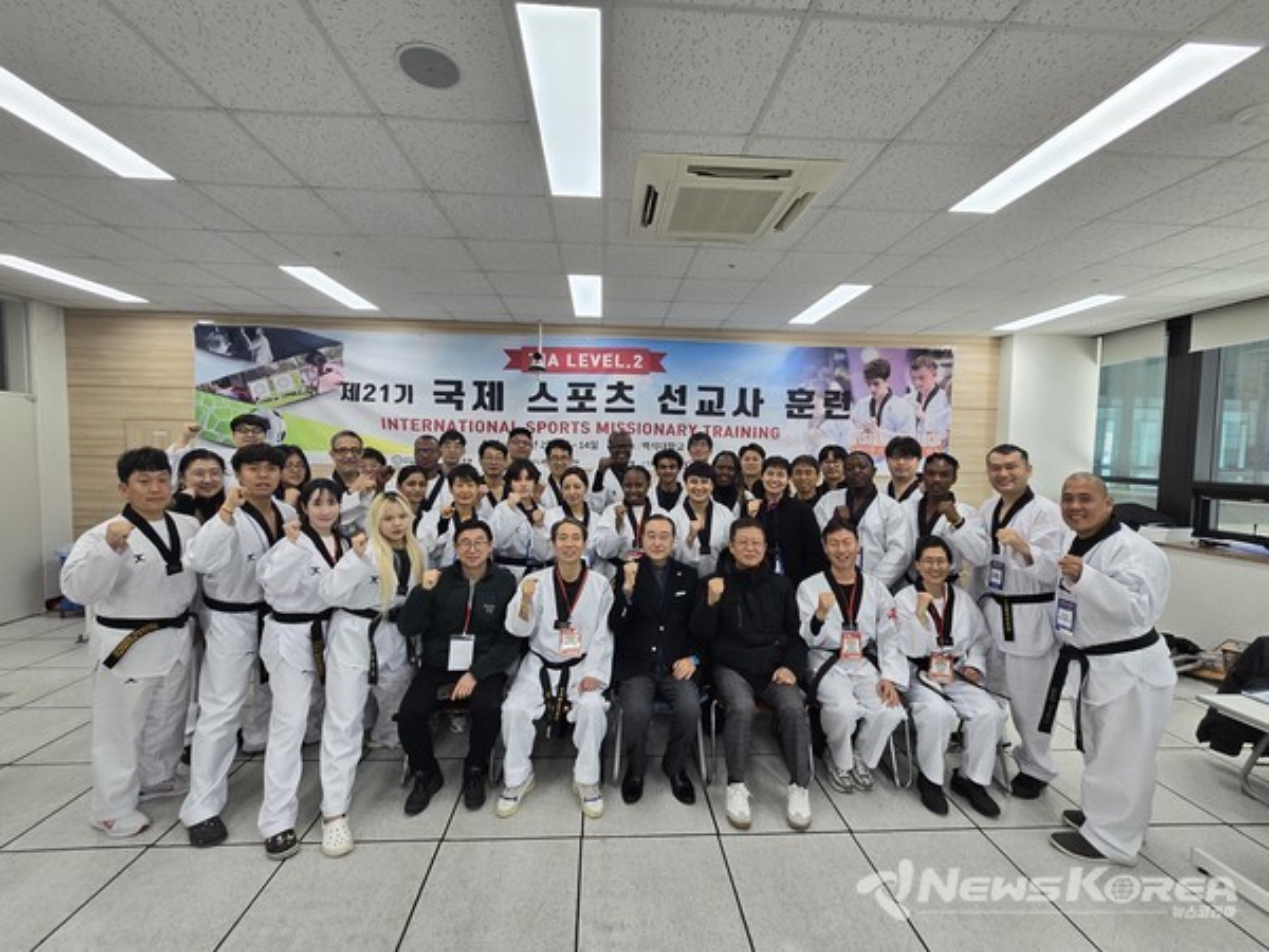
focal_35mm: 13
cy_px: 476
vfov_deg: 89.9
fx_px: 477
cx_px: 634
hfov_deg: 106.2
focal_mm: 2.2
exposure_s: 1/120
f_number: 2.2
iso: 80
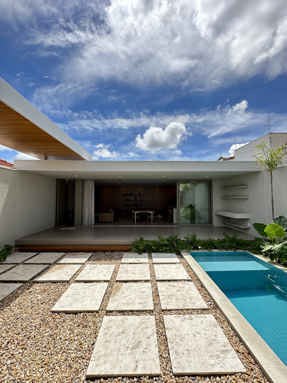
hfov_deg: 85.7
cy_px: 192
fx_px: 155
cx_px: 144
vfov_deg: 102.1
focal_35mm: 14
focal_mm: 2.22
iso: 50
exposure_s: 1/1195
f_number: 2.2
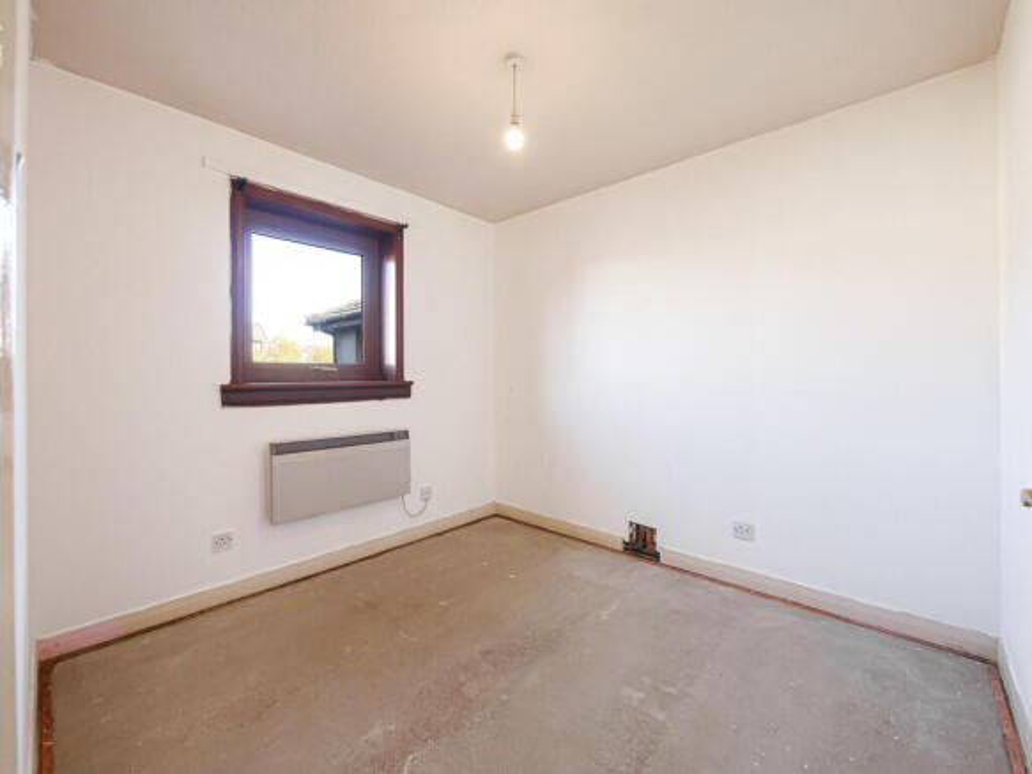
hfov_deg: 102.1
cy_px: 387
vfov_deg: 85.7
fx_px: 417
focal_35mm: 14
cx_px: 516
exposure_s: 1/60
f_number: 4
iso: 1000
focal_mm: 7
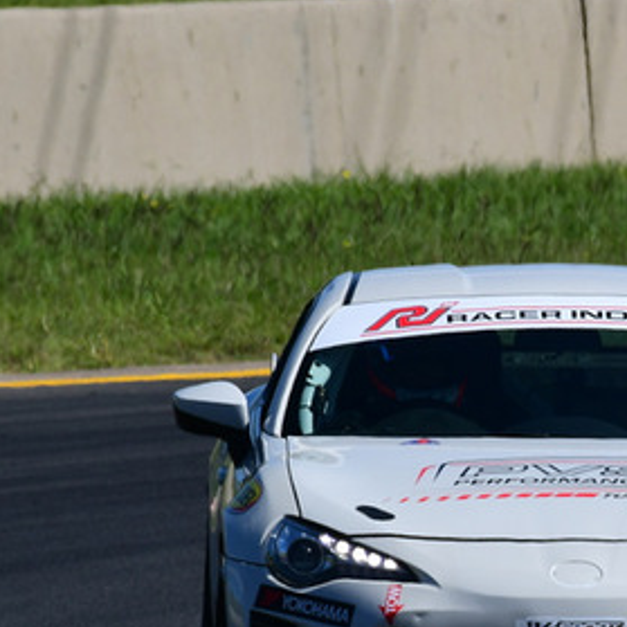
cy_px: 342
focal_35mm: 1828
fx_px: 37460
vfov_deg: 1.0
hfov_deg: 1.0
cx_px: 593
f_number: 11
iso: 250
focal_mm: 500
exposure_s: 1/640
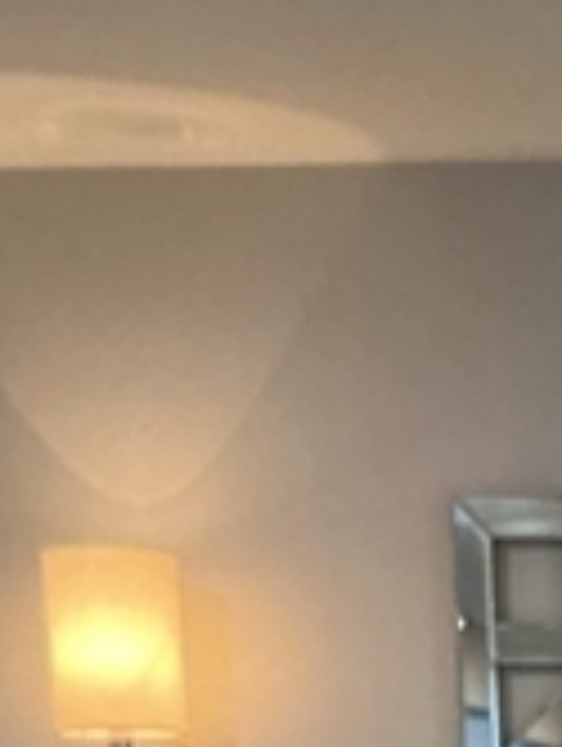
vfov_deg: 12.8
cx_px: 967
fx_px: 2893
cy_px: 1516
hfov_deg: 10.5
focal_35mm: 134
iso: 80
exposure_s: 1/50
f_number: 1.8
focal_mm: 3
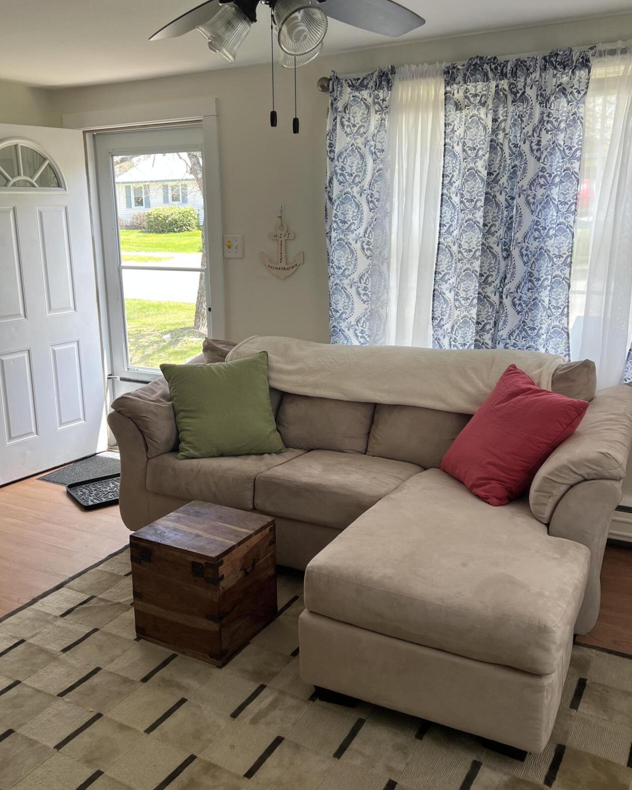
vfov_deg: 55.7
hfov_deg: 45.7
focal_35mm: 32
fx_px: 748
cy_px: 387
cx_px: 275
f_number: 1.5
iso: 40
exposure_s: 1/160
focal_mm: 5.7
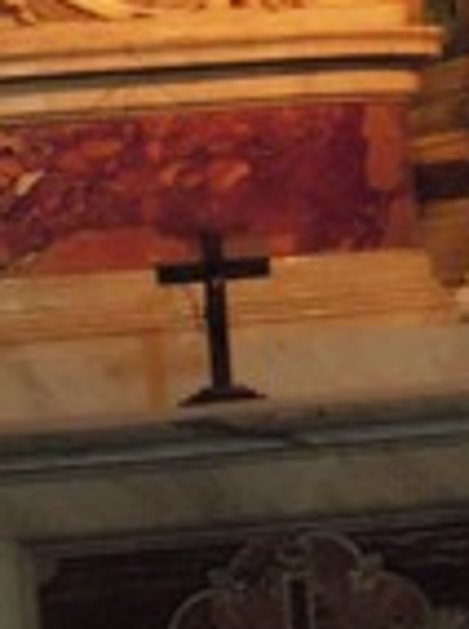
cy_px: -168
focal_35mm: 210
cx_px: 159
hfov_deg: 7.1
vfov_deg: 9.3
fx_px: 3805
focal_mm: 11.1
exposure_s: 1/25
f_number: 4.2
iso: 720
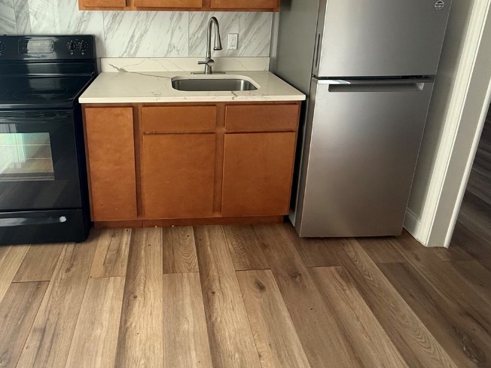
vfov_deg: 57.3
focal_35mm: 22
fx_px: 312
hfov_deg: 74.9
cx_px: 181
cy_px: 82
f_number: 2.2
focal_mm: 2.22
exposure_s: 1/60
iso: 400
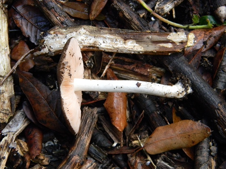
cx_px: 113
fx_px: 542
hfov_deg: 23.6
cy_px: 84
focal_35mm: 83
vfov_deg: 17.8
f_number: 4.5
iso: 400
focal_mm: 15.1
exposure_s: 1/83.5
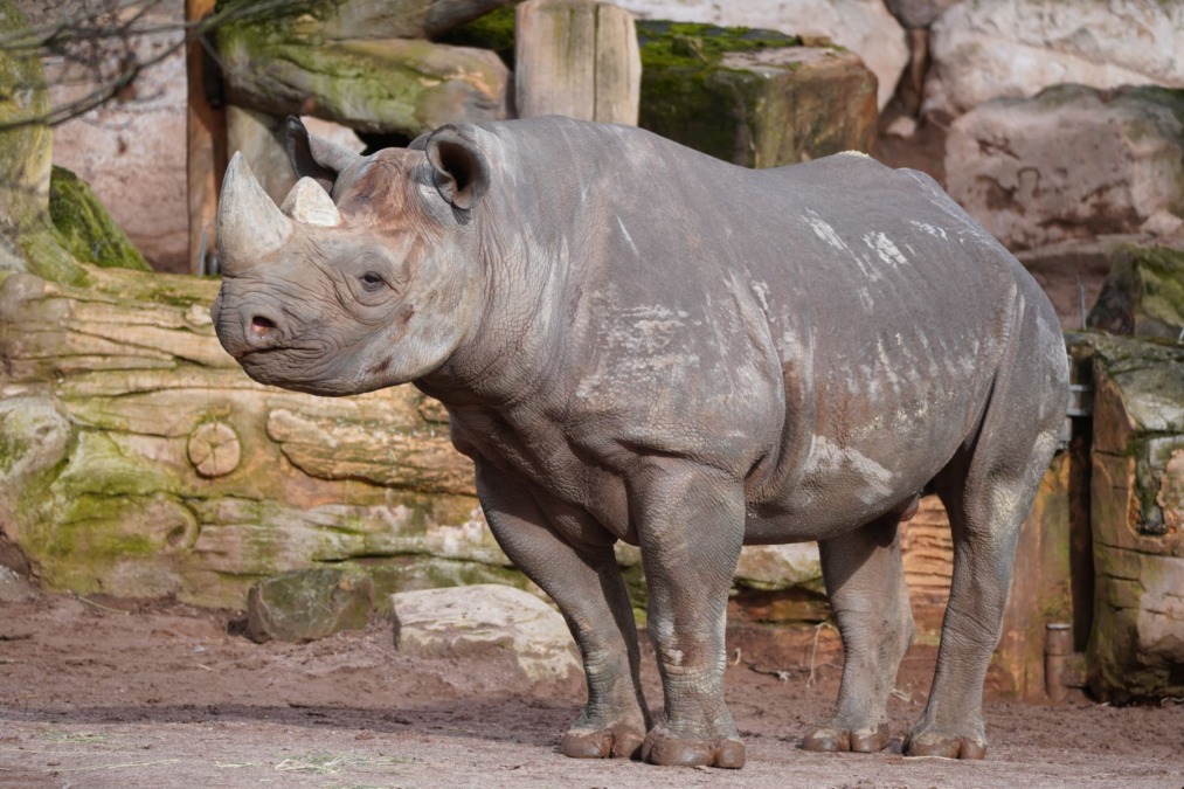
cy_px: 394
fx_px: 7004
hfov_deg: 9.7
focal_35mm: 213
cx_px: 592
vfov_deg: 6.4
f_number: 5.6
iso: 160
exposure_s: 1/250
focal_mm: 142
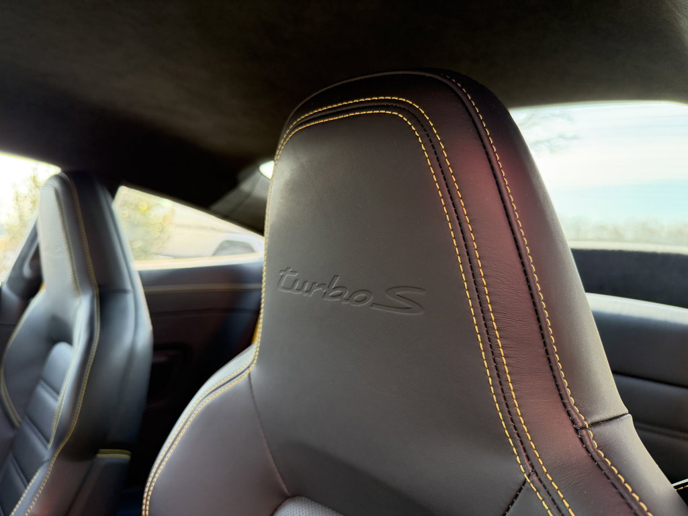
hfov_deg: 71.6
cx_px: 344
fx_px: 477
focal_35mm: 24
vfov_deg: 56.8
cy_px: 258
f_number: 1.78
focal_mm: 6.76
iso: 200
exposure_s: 1/179
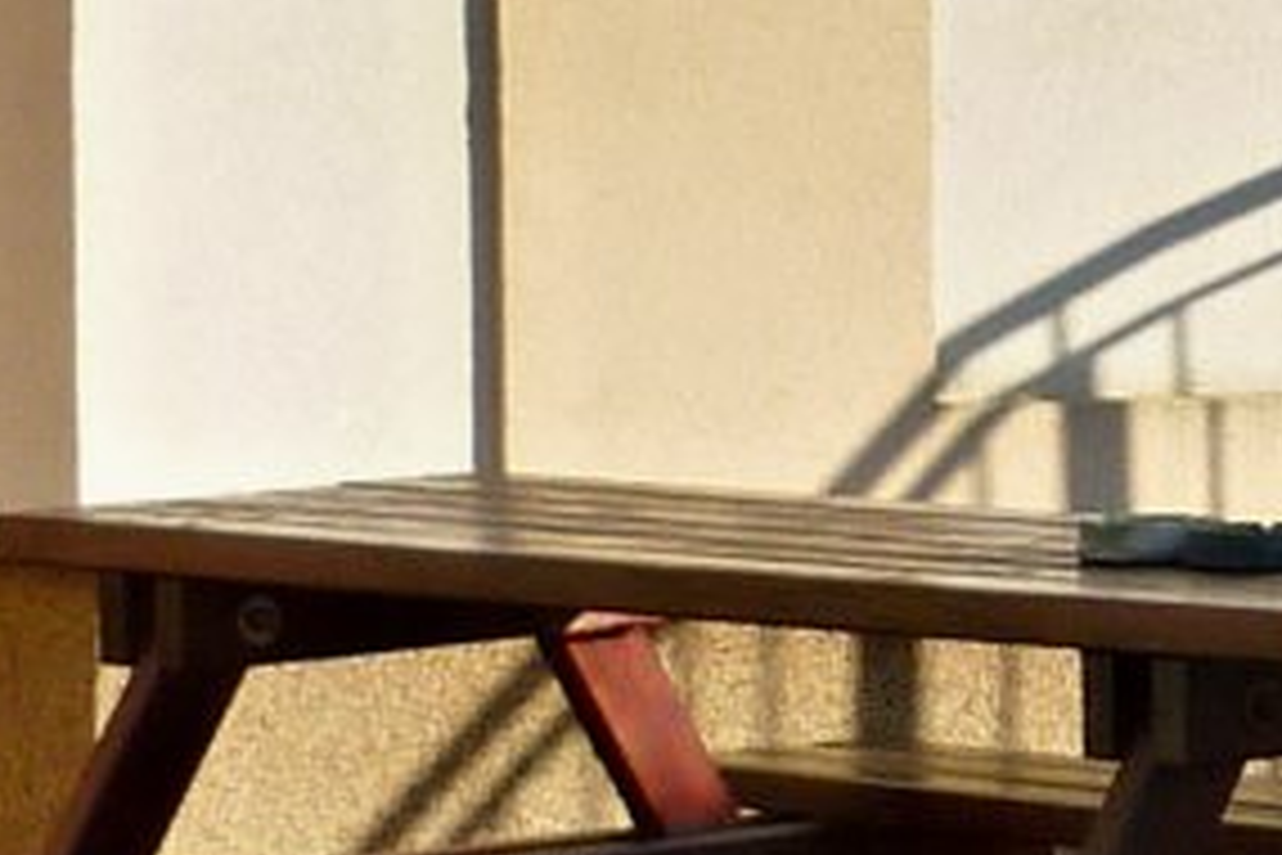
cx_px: 2326
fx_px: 8226
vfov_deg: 5.9
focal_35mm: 231
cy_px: 248
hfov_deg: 8.6
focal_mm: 5.5
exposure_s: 1/800
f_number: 2.8
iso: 80
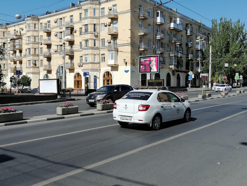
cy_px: 93
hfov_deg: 49.0
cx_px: 124
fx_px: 271
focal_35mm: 38
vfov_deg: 37.7
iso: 50
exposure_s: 1/1866
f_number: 1.8
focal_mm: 3.95
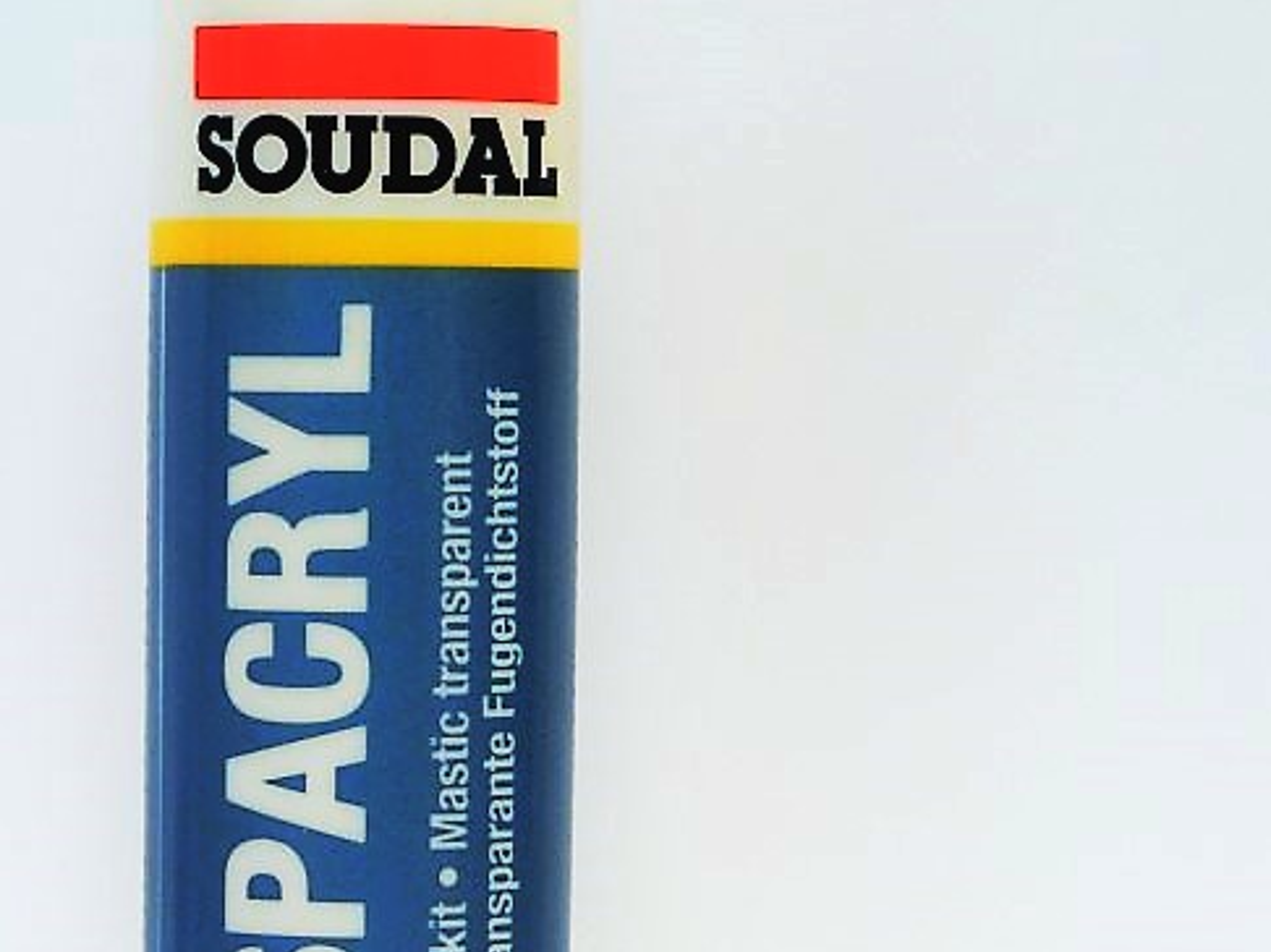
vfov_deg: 9.5
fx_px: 5688
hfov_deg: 12.7
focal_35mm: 155
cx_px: 282
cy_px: 792
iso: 1400
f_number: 5.3
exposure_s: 1/30
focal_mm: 25.2
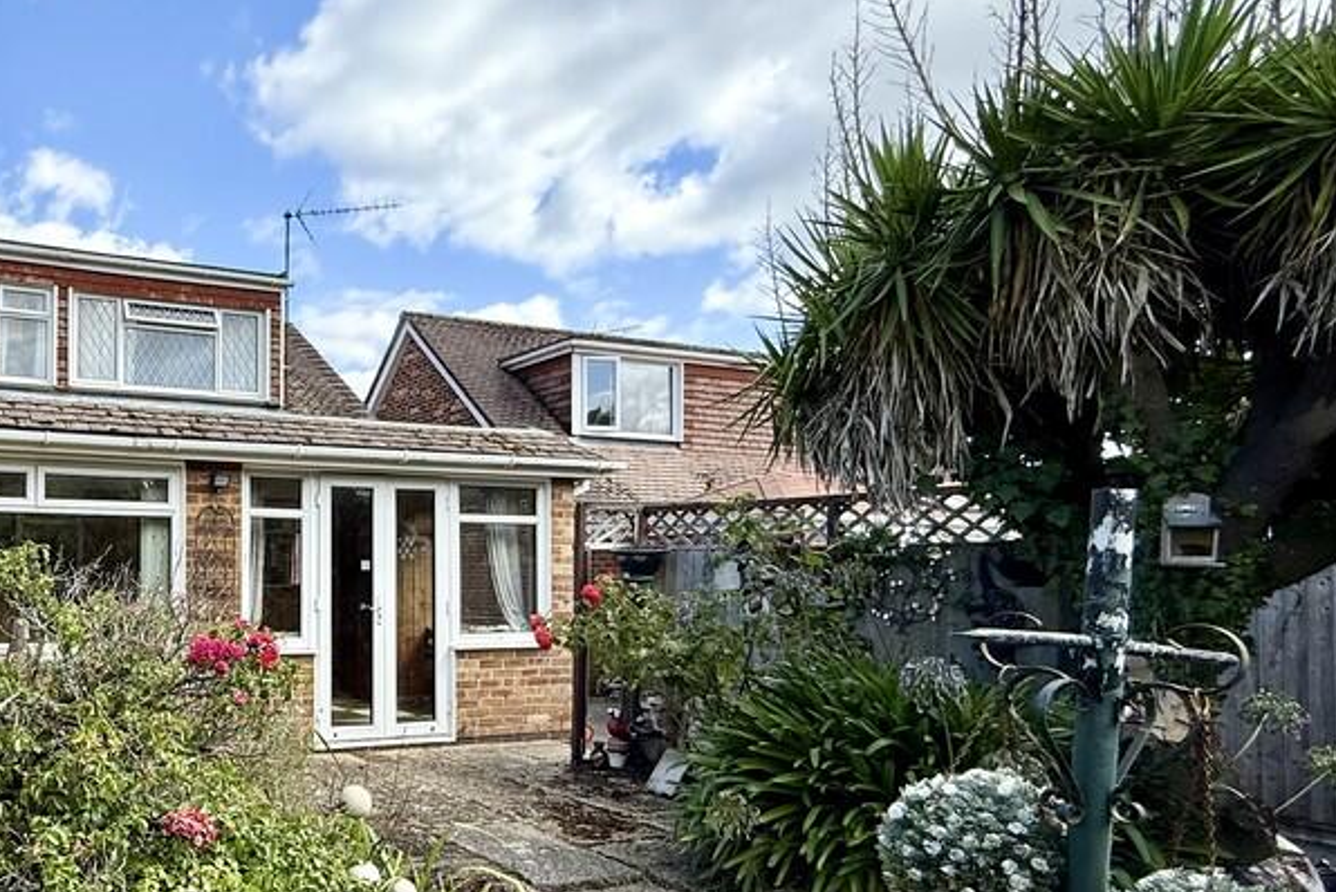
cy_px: 554
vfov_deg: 50.9
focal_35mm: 25
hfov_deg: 62.9
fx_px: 928
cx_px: 200
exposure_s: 1/1464
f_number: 2.2
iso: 64
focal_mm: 2.22
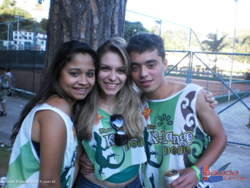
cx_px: 125
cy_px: 94
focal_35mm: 36
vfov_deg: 39.7
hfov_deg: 51.4
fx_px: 260
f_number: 3.1
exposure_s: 1/60
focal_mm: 6.3
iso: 100
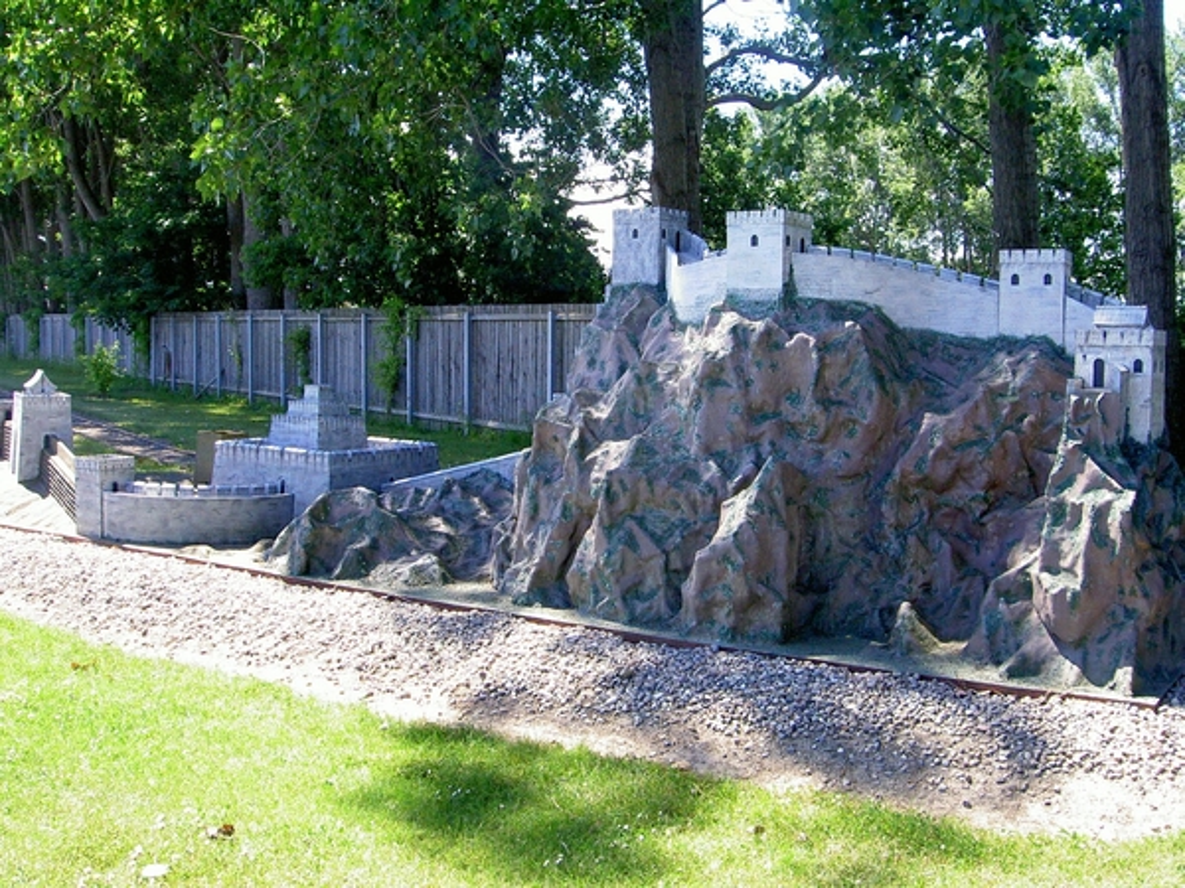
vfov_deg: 36.8
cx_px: 592
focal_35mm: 39
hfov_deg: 47.9
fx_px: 1335
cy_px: 444
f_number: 4.7
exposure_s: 1/320
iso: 200
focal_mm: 8
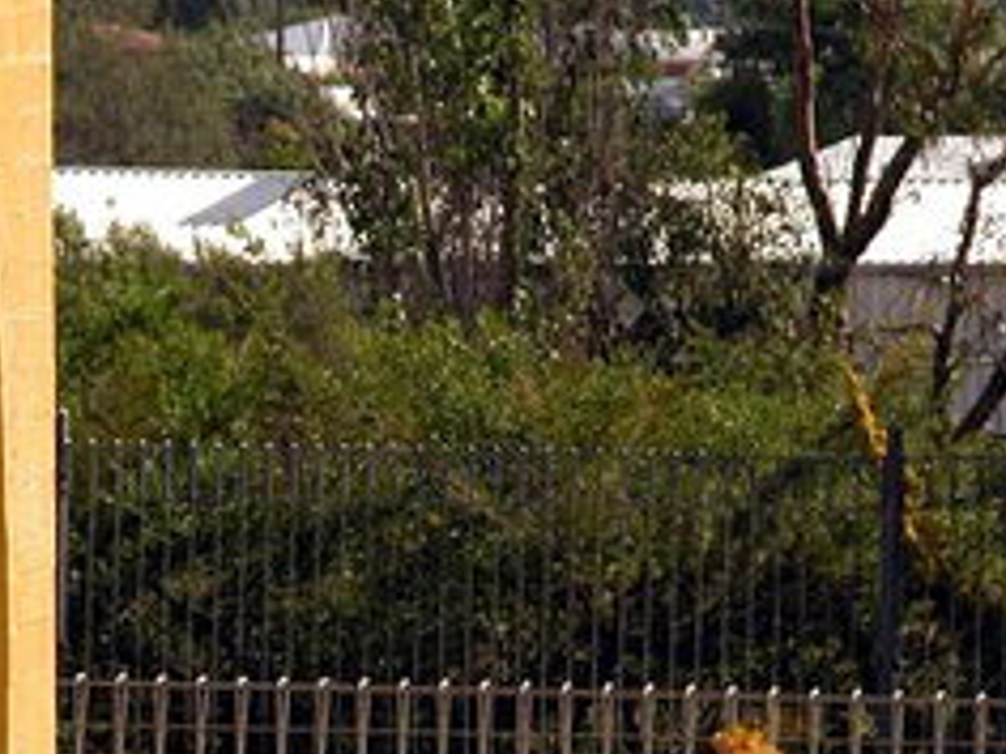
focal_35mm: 413
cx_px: 222
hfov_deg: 4.8
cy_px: 750
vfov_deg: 3.6
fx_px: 12002
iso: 100
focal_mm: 52.4
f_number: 5.1
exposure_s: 1/231
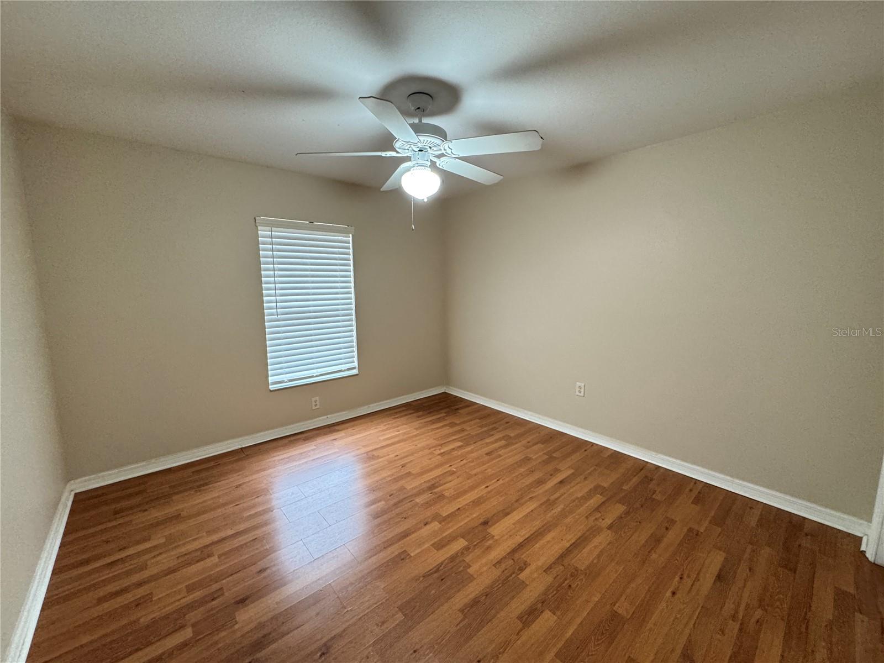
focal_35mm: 14
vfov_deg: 85.7
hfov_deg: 102.1
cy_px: 332
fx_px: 358
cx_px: 442
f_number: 2.2
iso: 500
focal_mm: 2.22
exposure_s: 1/60
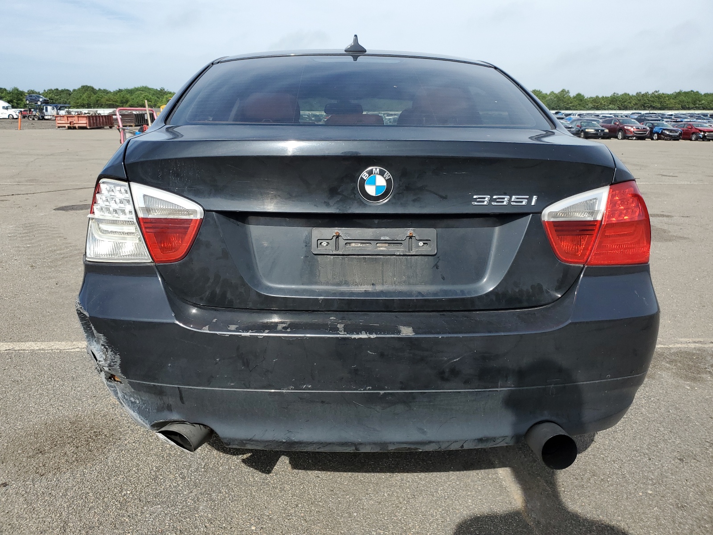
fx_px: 536
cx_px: 356
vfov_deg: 53.1
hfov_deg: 67.3
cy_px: 268
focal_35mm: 26
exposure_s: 1/3333
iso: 50
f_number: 1.5
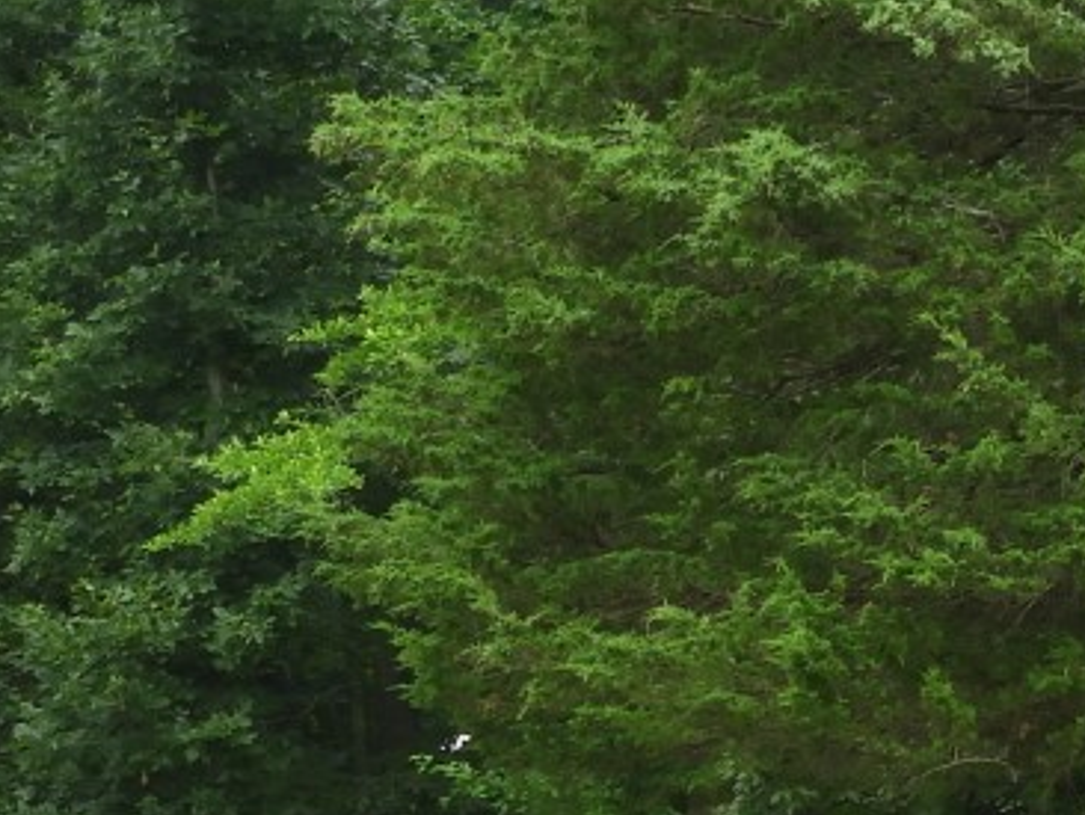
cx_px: 599
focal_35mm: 413
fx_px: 12954
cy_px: 1165
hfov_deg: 4.8
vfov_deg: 3.6
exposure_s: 1/125
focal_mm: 18.8
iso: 100
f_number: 4.8
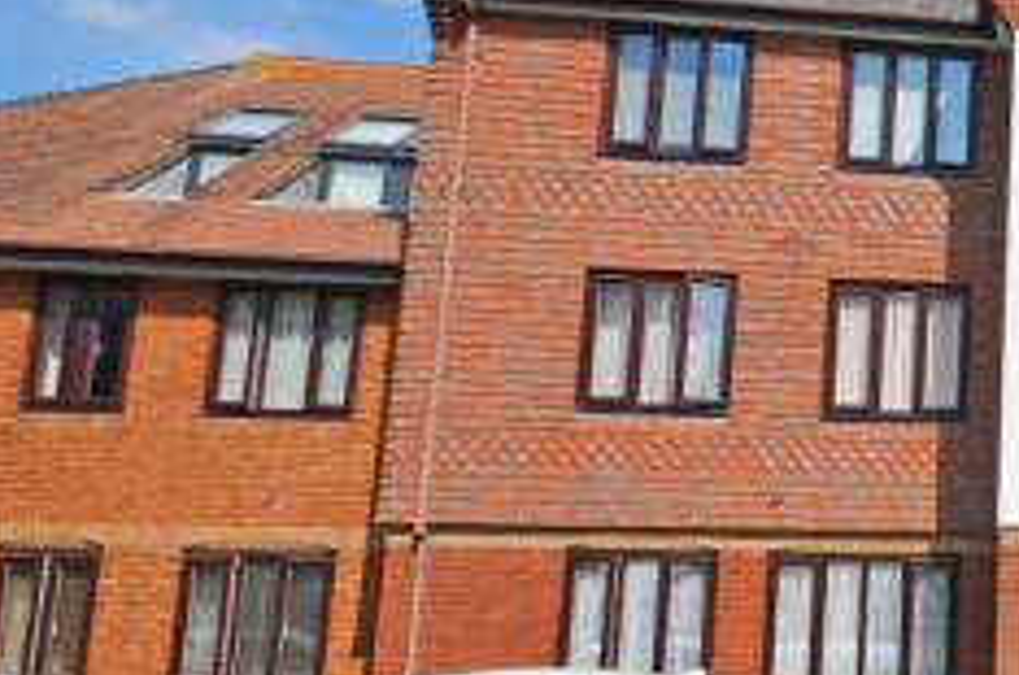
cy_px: 409
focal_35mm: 42
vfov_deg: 31.7
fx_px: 1186
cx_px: 1237
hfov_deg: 35.8
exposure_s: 1/320
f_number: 9
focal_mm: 10
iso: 100
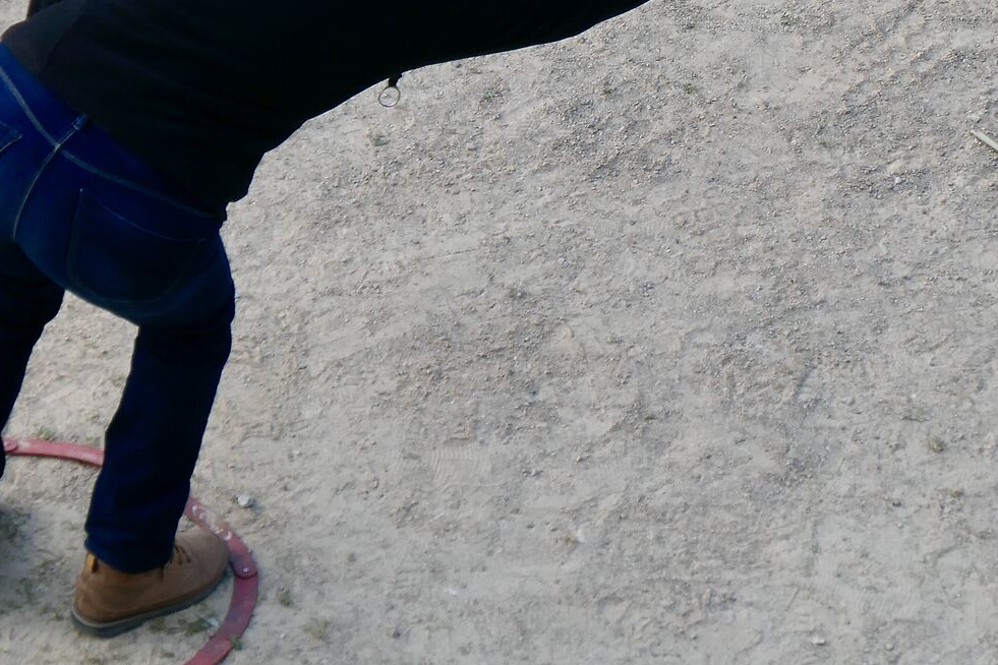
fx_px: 11393
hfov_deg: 5.0
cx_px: 542
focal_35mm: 411
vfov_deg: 3.3
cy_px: 81
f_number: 5.9
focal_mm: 61.4
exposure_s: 1/200
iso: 200
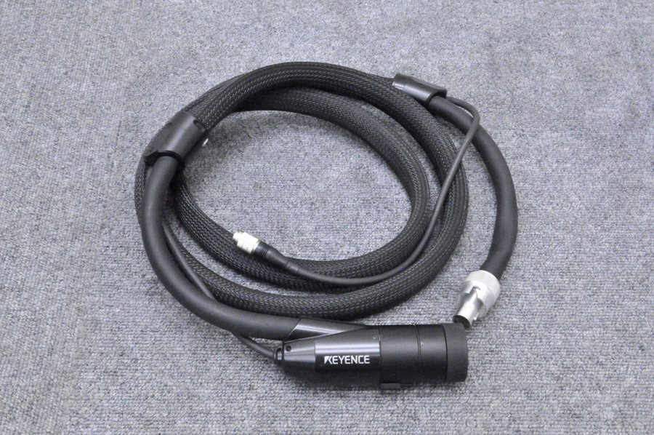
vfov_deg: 28.0
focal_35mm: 48
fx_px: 871
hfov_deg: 41.2
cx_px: 327
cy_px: 218
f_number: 29
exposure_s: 1/25
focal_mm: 32
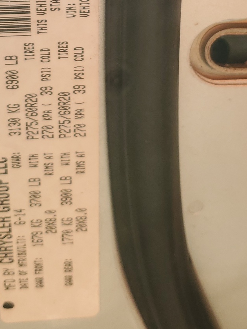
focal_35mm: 66
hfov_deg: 22.3
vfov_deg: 27.4
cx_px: 129
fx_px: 628
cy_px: -15
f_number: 1.5
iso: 50
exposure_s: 1/455
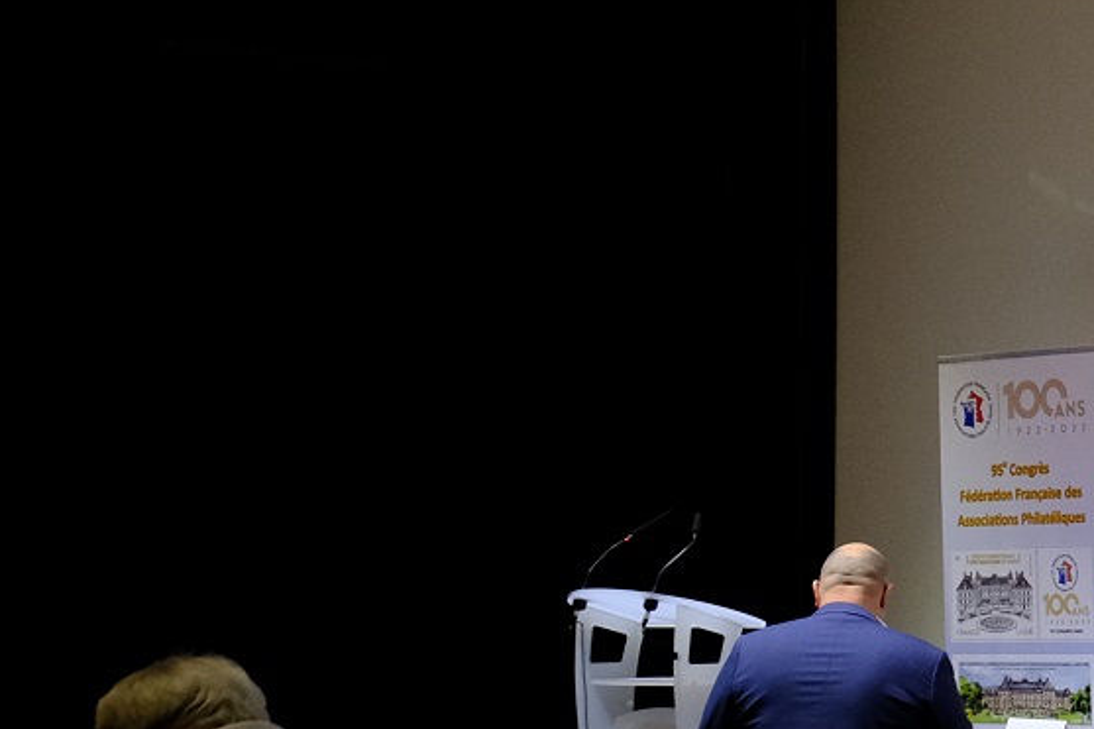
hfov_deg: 17.9
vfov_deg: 14.2
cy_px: 409
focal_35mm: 96
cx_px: 1844
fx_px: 2916
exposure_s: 1/180
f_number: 4
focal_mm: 18
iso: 1600
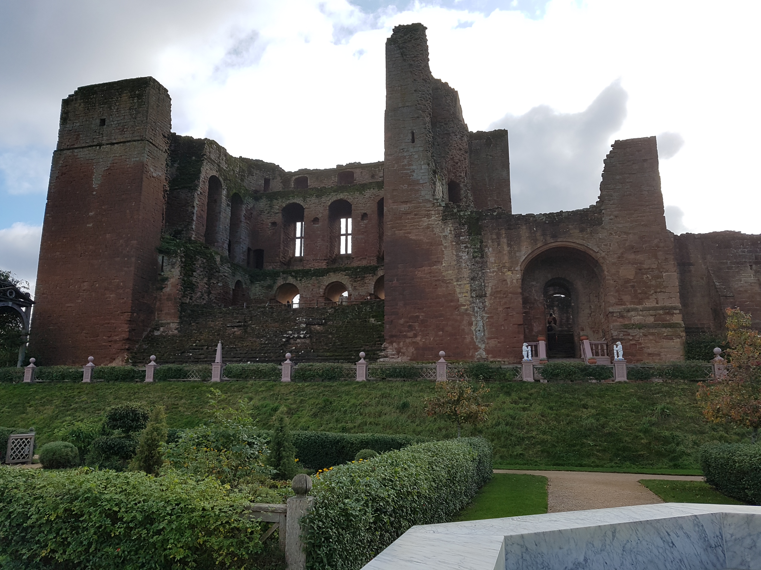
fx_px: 572
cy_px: 285
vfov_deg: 53.1
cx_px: 380
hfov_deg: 67.3
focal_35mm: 26
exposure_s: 1/2184
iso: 50
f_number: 1.7
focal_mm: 4.2
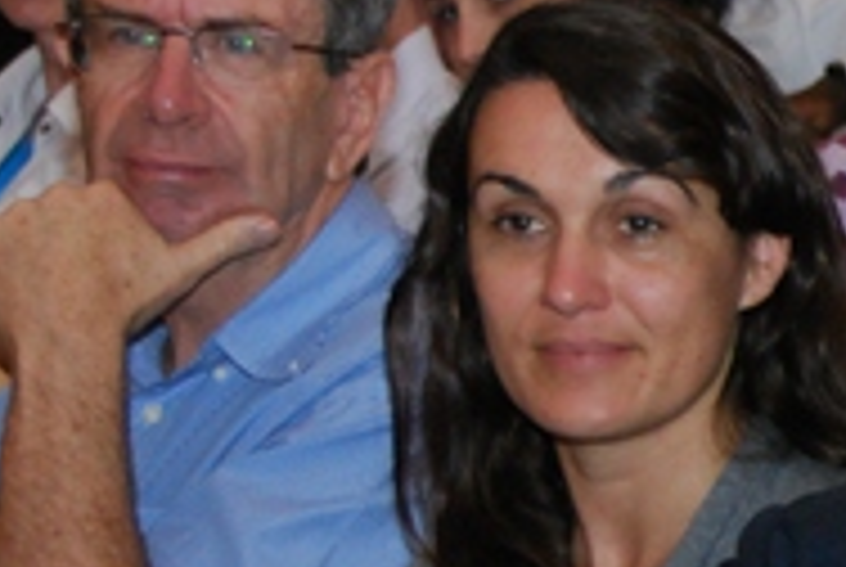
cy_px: 508
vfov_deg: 4.5
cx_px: 1575
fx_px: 7202
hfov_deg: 6.6
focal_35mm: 306
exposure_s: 1/80
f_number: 4.8
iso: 800
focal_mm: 50
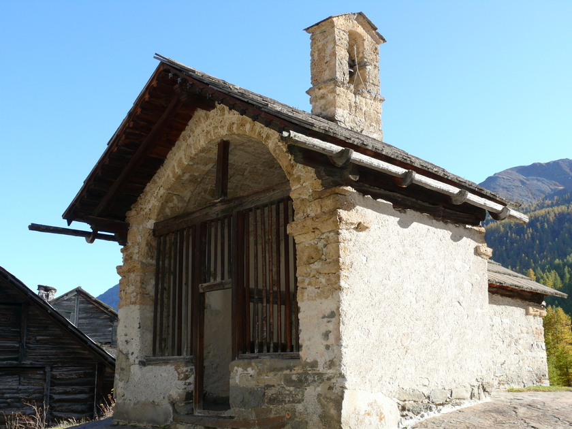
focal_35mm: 44
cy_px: 214
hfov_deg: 42.9
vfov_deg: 32.9
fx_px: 727
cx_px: 286
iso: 100
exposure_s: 1/200
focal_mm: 9.3
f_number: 5
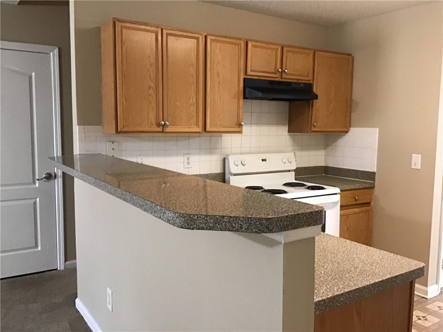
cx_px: 222
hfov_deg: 58.4
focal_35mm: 31
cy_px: 166
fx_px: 397
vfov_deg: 45.4
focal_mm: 3.3
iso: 200
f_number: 2.4
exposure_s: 1/15
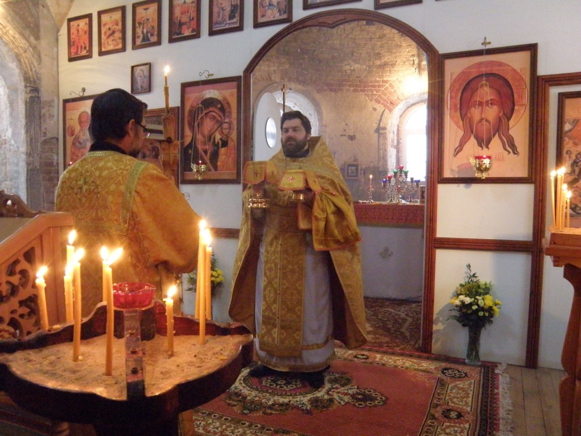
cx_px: 290
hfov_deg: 61.7
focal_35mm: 29
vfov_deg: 48.2
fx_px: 487
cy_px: 218
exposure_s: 1/30
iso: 800
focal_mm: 5.18
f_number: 3
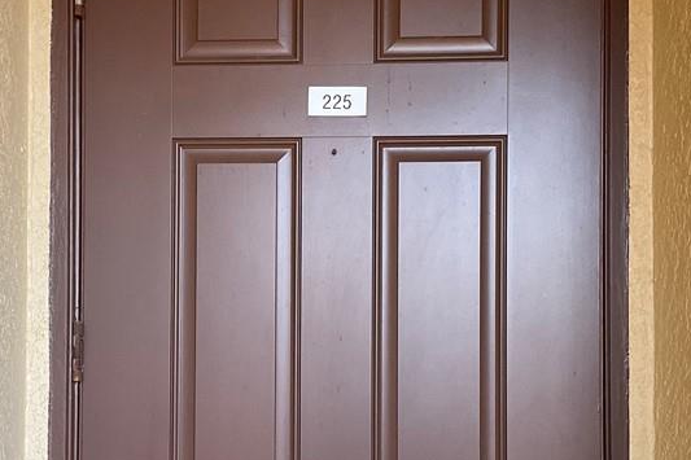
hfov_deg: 34.3
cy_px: 320
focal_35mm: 58
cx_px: 261
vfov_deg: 23.2
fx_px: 1113
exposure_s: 1/102
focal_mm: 3
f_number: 1.8
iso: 64
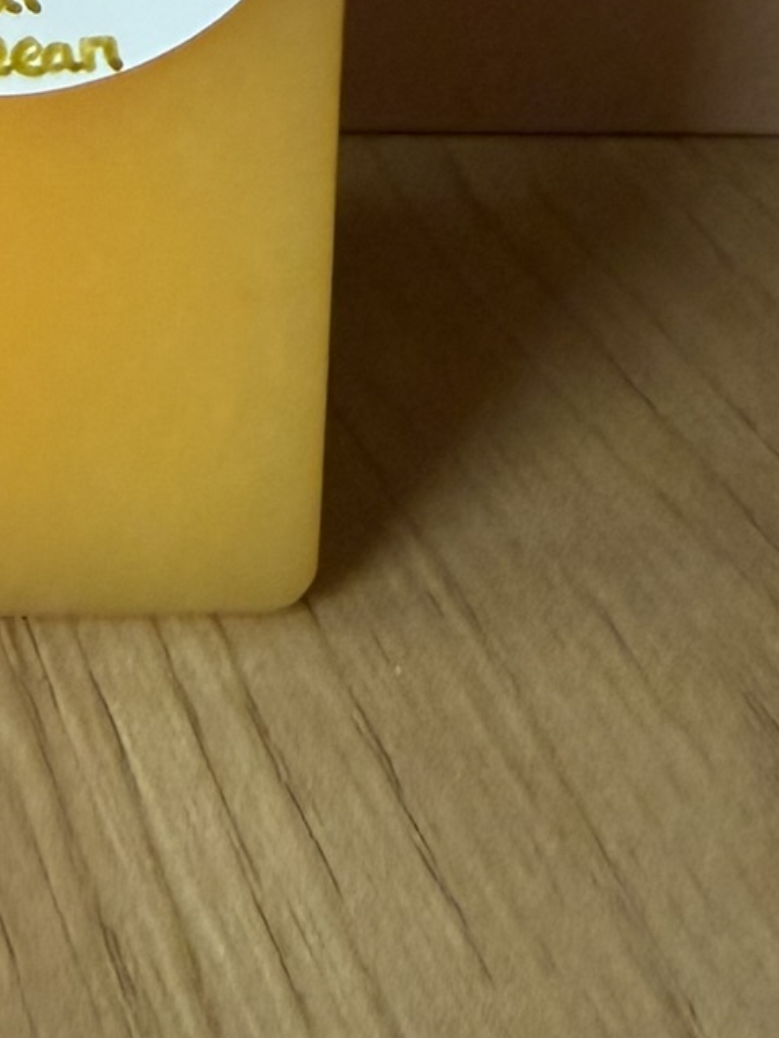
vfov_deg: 21.2
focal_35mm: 77
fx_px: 2309
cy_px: -542
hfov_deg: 18.5
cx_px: -39
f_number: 2.2
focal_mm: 2.22
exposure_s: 1/93
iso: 320
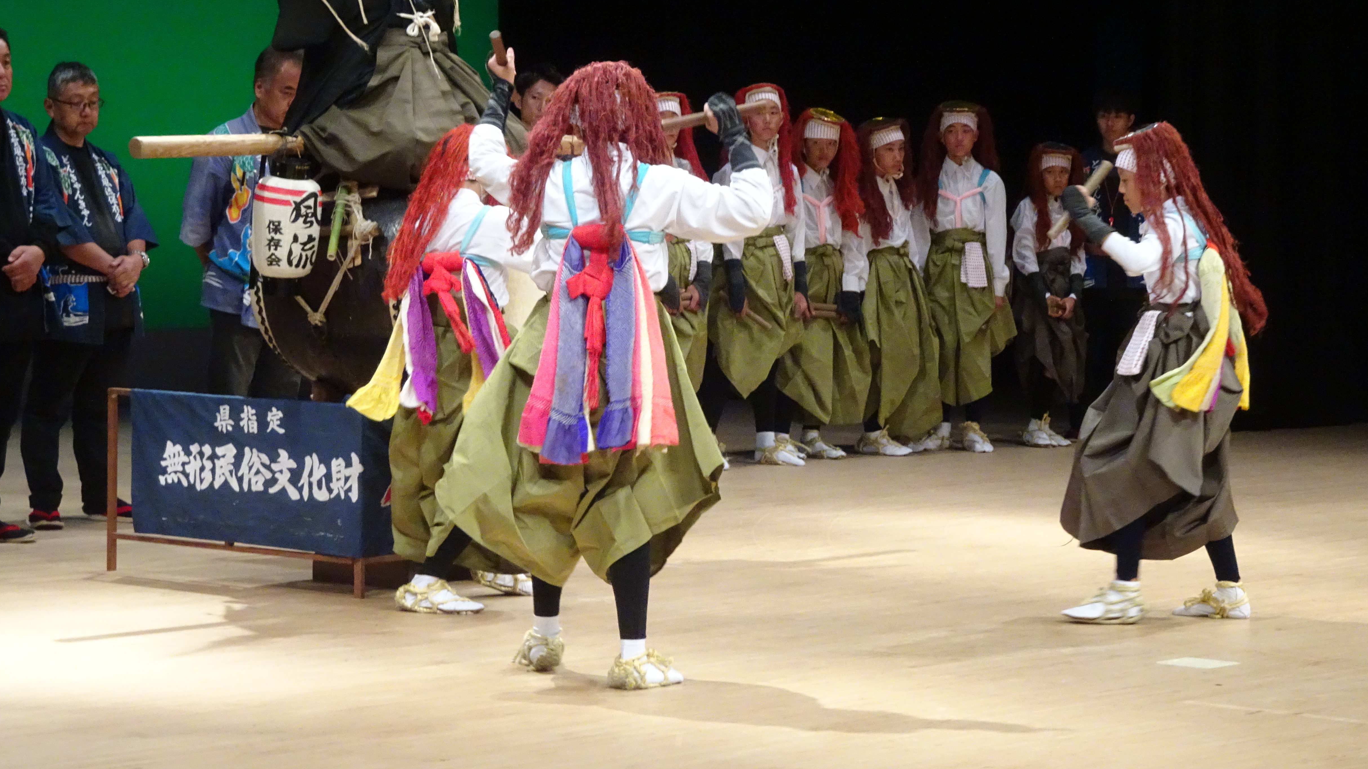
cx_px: 684
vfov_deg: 10.5
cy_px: 327
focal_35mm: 115
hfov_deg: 18.6
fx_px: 4171
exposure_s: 1/125
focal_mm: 17.97
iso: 800
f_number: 5
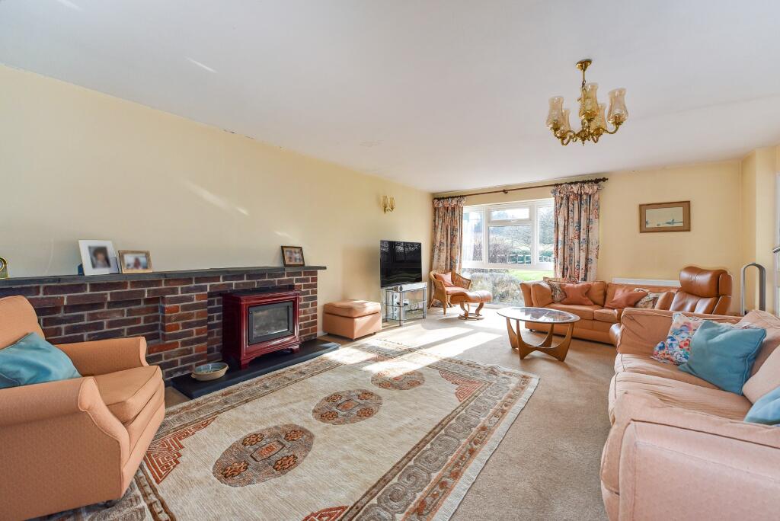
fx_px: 303
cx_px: 390
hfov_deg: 104.2
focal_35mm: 14
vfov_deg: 81.3
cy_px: 260
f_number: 7.1
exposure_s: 1/100
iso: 400
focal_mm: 14
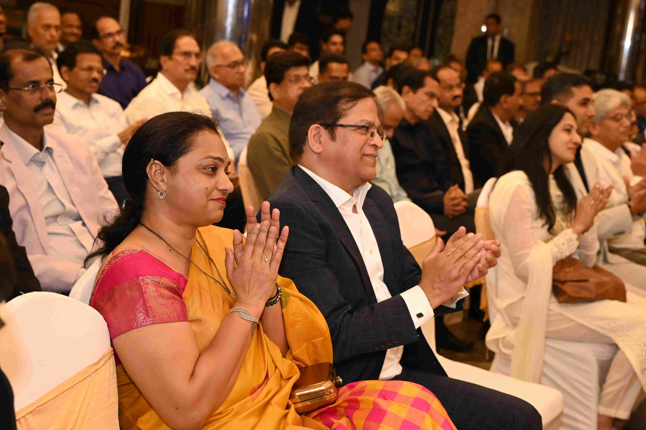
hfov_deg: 36.2
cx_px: 323
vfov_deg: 24.6
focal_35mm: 55
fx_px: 987
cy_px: 215
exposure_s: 1/160
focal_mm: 55
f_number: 5
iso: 1250
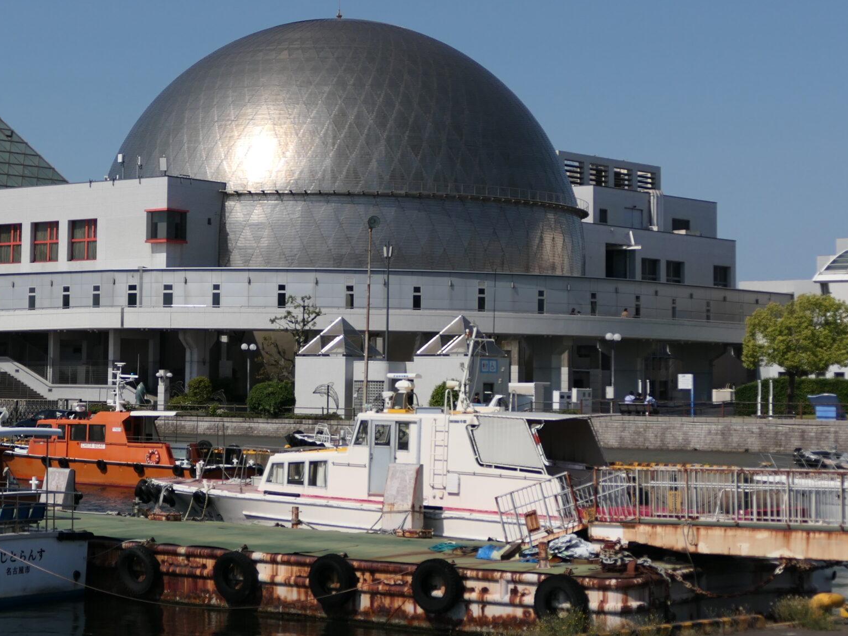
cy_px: 201
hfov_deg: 21.2
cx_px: 234
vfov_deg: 16.0
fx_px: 2254
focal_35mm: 92
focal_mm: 18.44
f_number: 3.3
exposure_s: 1/3200
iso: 125
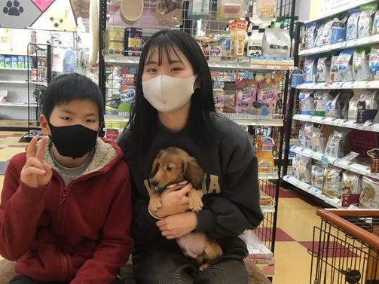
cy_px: 156
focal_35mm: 37
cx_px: 157
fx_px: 405
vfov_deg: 38.6
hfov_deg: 49.9
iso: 64
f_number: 2.4
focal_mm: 3.3
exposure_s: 1/30
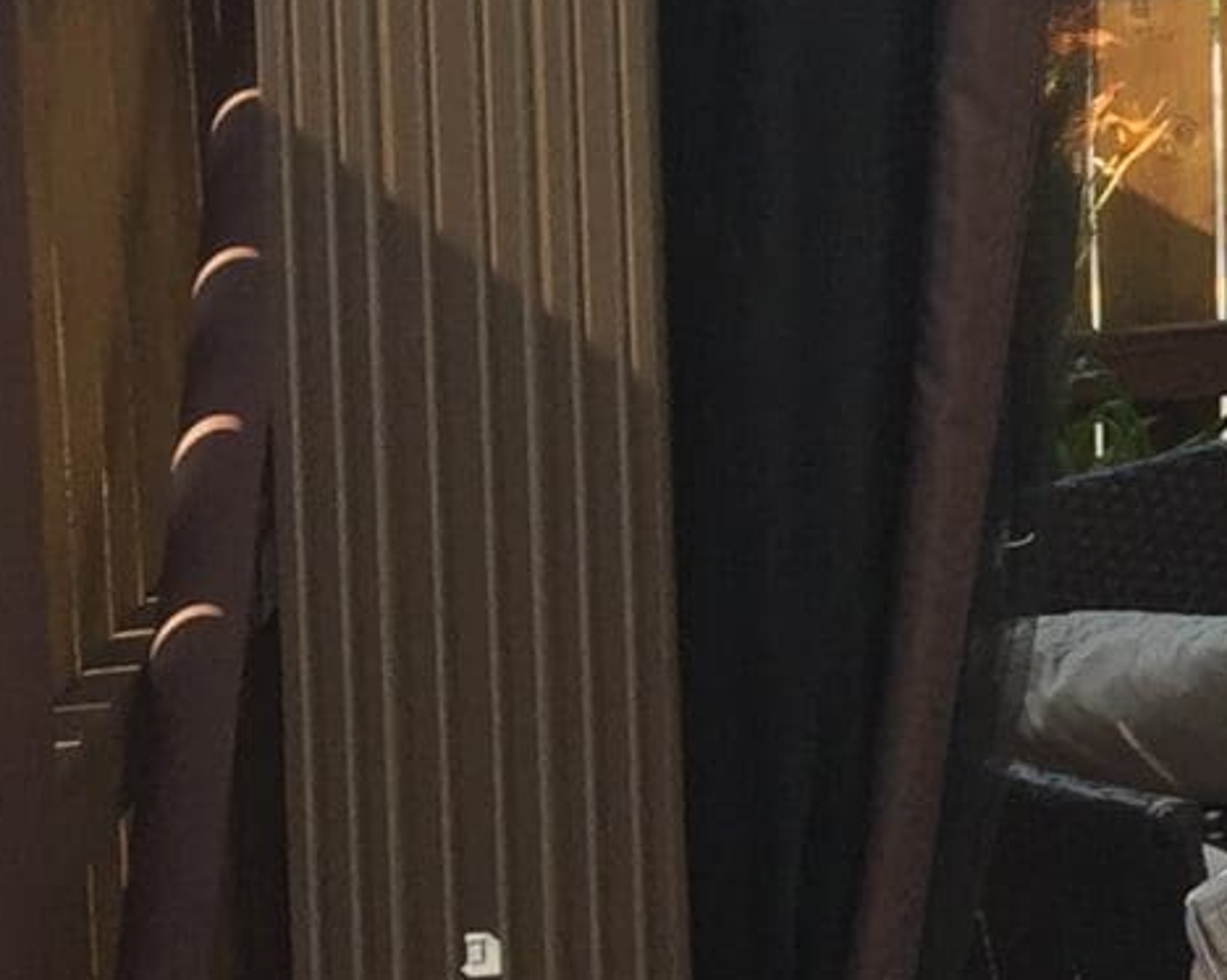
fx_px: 5626
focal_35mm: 155
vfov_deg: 9.9
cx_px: 3191
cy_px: 26
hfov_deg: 10.3
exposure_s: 1/775
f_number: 2.2
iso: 32
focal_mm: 4.15
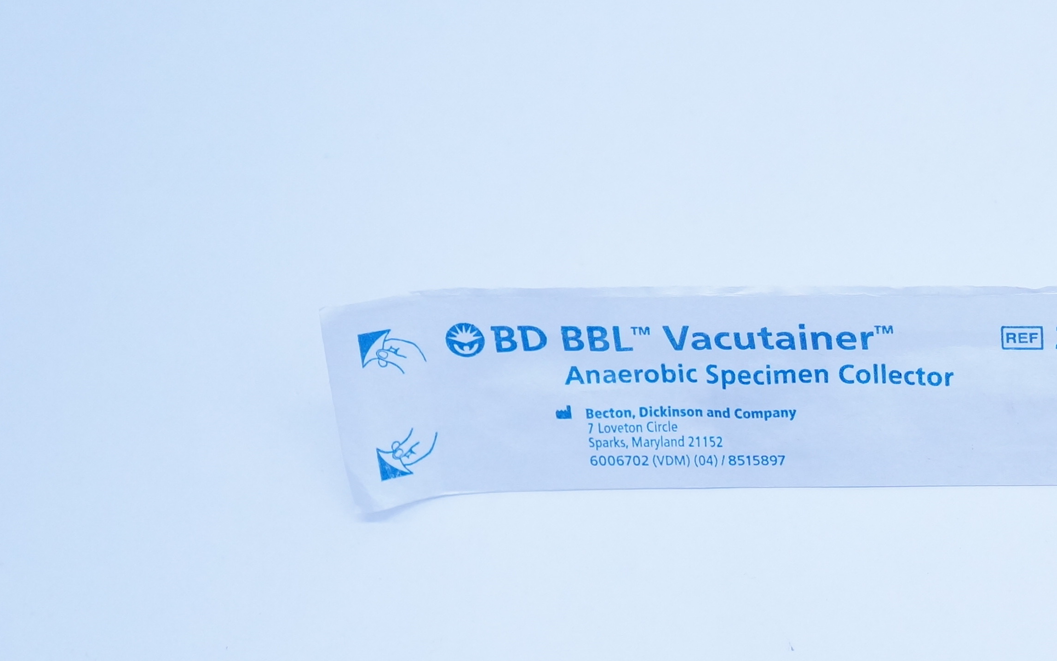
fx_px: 2163
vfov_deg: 17.3
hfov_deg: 25.8
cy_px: 392
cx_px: 1101
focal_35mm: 75
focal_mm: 23
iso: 800
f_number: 4.5
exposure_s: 1/320
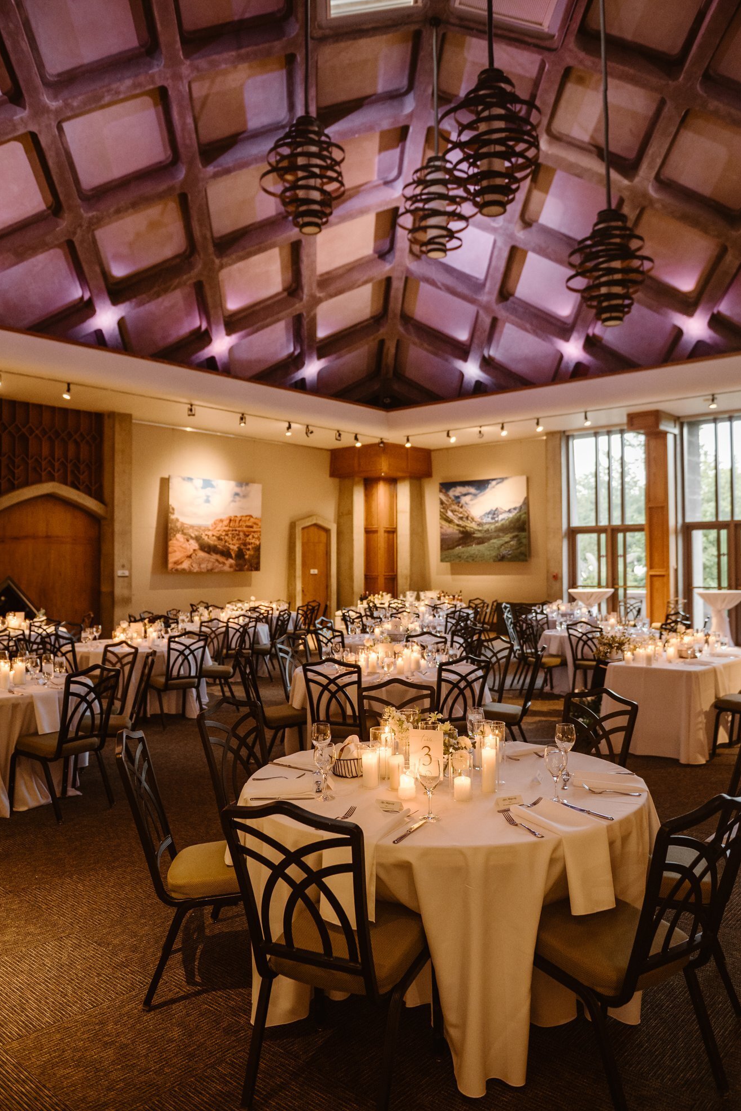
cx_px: 385
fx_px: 772
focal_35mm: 25
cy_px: 550
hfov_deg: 51.3
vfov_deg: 71.5
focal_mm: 24
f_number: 2.8
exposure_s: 1/160
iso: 1250
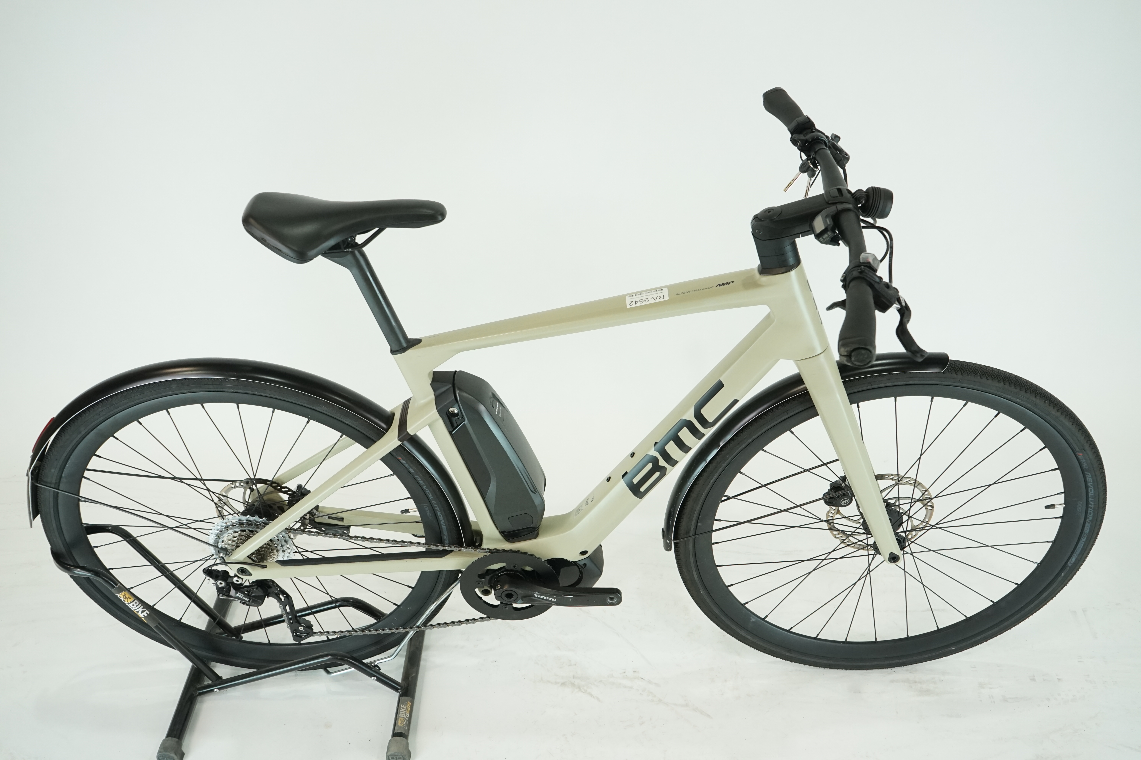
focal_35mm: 33
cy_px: 380
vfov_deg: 40.0
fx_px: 1046
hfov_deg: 57.2
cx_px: 570
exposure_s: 1/200
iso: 1600
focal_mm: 33
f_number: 6.3
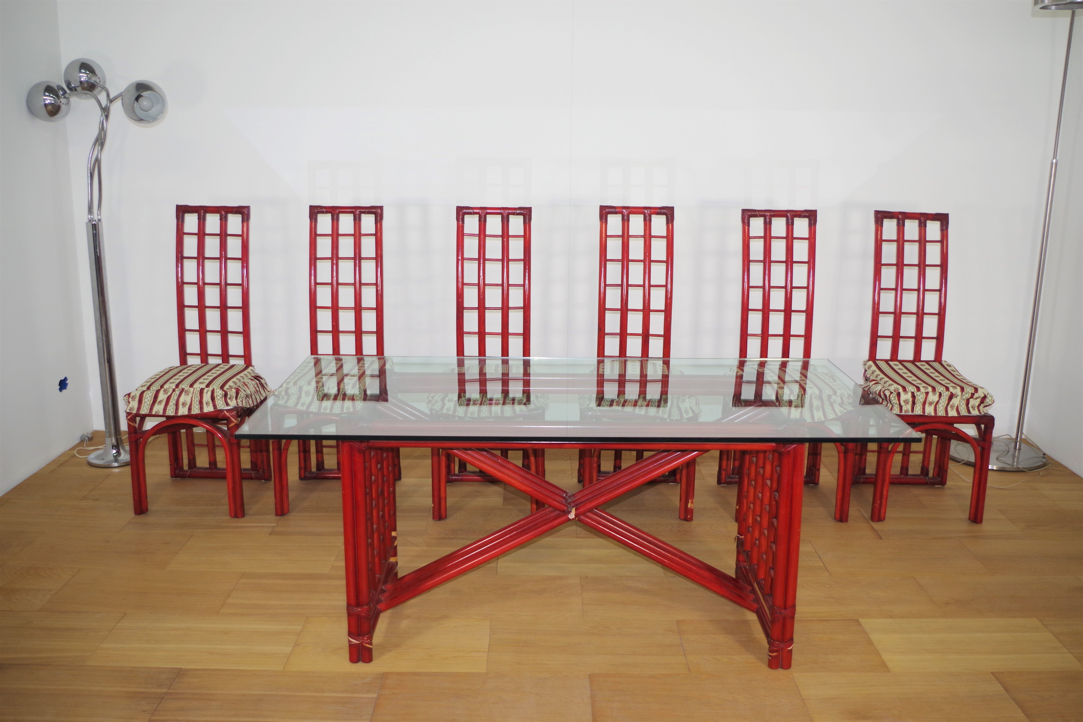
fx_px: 1023
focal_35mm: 34
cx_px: 542
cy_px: 361
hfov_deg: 55.8
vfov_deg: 38.9
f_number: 4
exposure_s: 1/60
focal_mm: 23.13
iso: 400
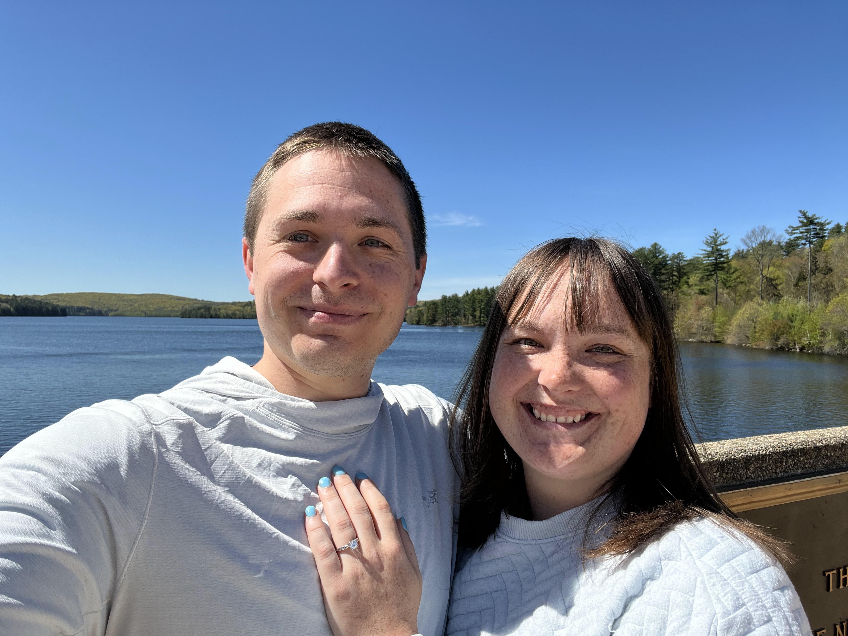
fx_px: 563
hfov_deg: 73.9
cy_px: 318
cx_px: 424
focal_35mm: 23
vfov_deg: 58.9
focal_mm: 2.71
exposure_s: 1/772
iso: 32
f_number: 2.2
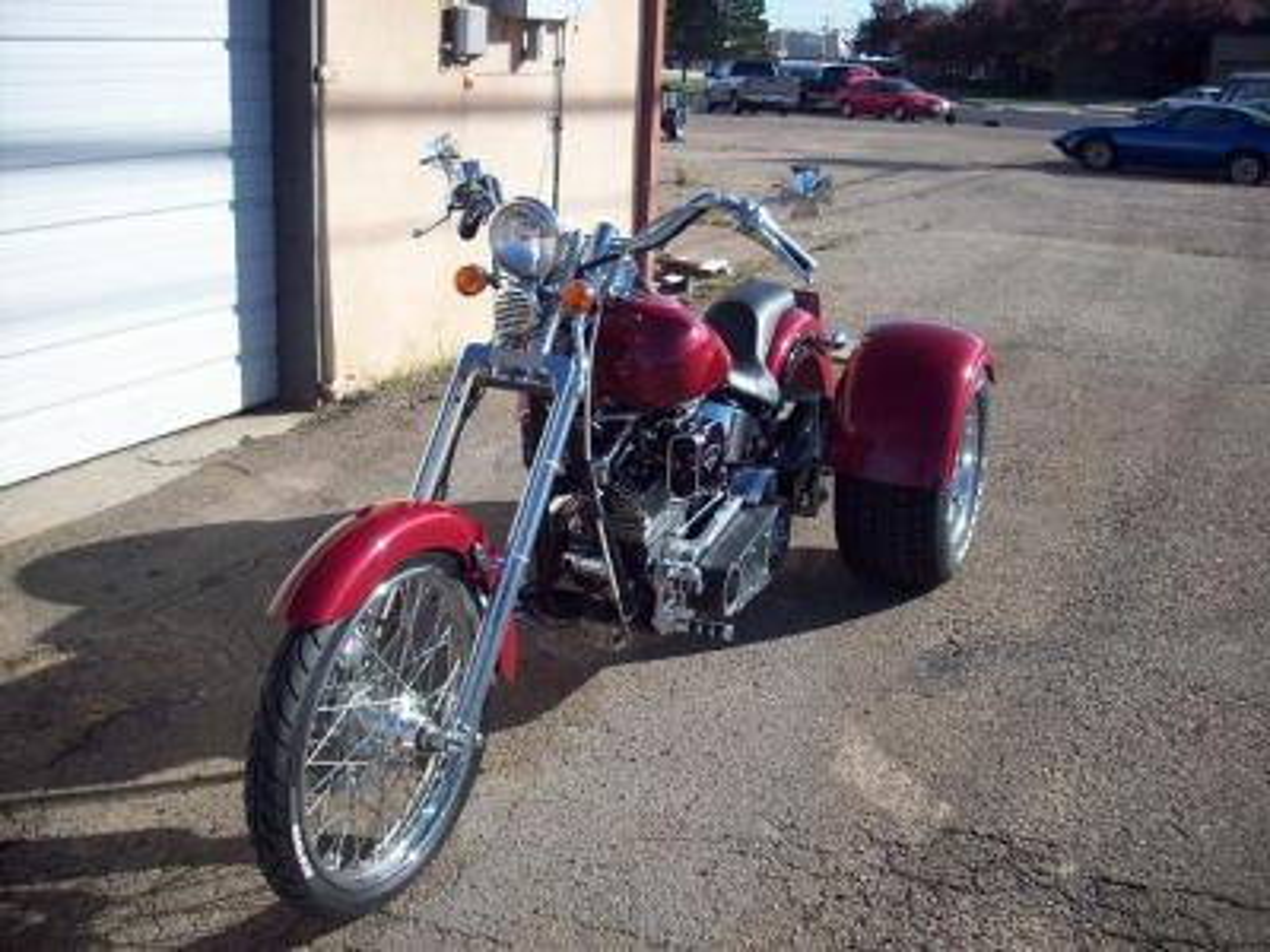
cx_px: 635
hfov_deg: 50.1
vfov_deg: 38.7
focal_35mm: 37
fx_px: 1357
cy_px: 476
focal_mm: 6.2
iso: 80
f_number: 5.6
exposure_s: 1/296
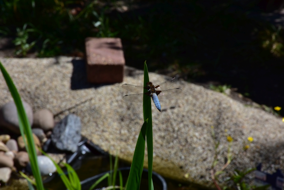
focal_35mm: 210
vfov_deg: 6.5
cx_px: 142
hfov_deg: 9.8
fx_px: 1657
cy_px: 95
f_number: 14
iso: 125
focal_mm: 140
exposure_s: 1/125
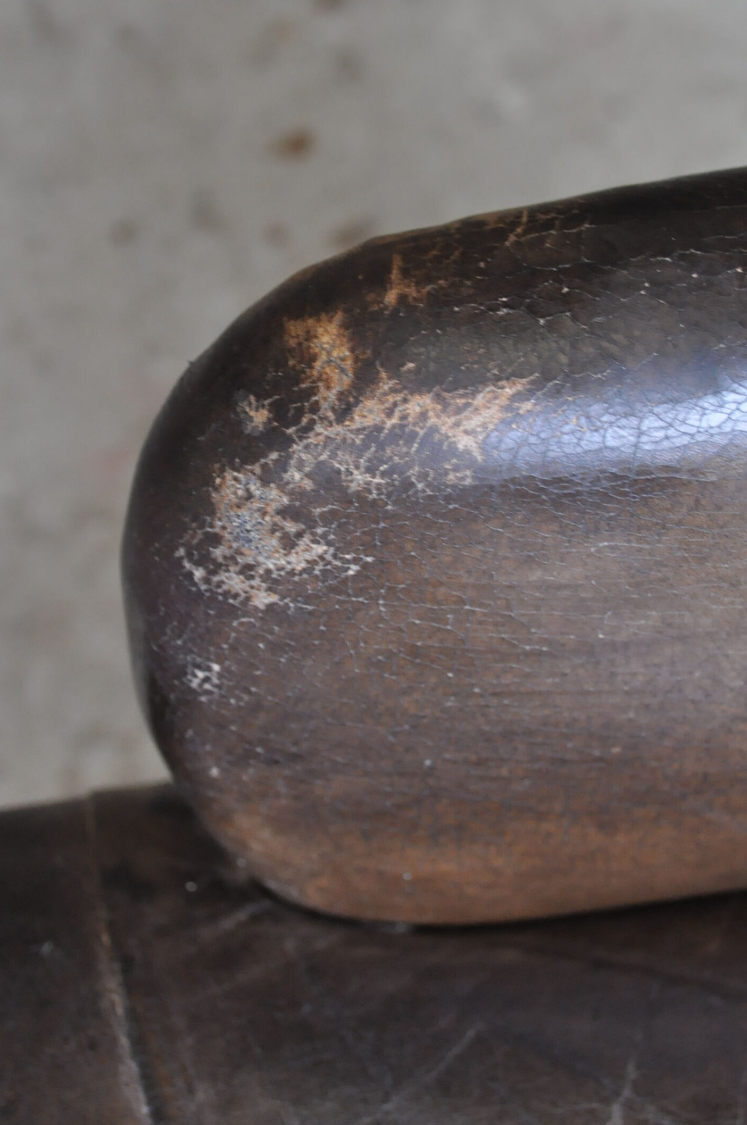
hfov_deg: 18.6
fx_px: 2279
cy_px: 413
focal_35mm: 73
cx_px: 311
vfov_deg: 27.6
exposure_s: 1/30
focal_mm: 32
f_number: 4.8
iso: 1100
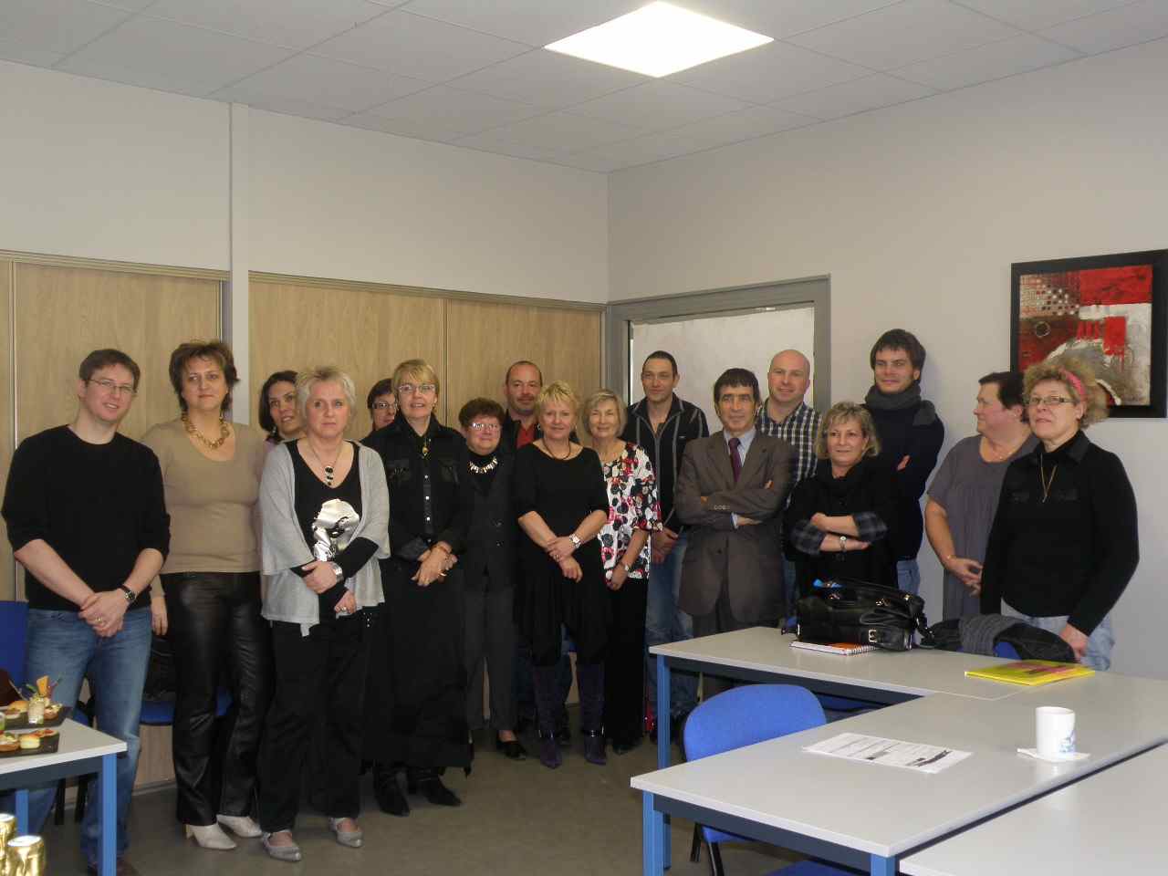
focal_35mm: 37
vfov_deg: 38.7
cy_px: 438
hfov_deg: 50.1
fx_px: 1248
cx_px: 584
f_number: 3.2
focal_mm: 6.64
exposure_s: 1/40
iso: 100
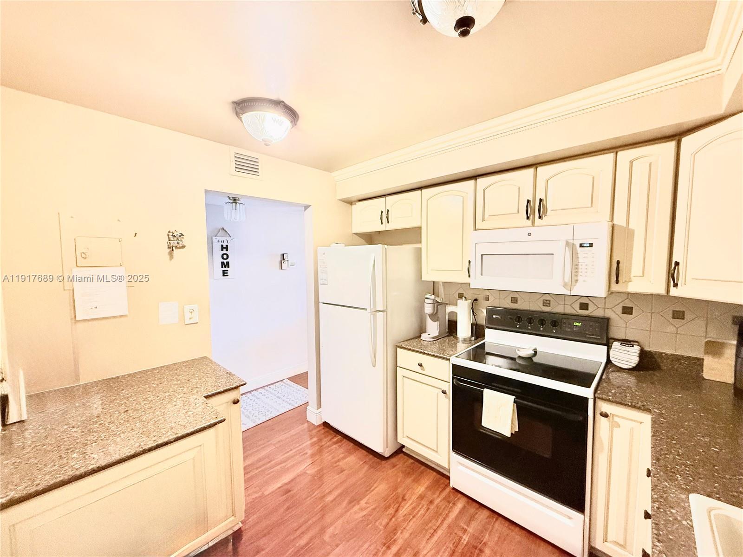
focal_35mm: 14
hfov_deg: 102.1
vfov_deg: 85.7
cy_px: 278
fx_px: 300
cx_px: 372
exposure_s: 1/60
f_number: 2.2
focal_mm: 2.22
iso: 400
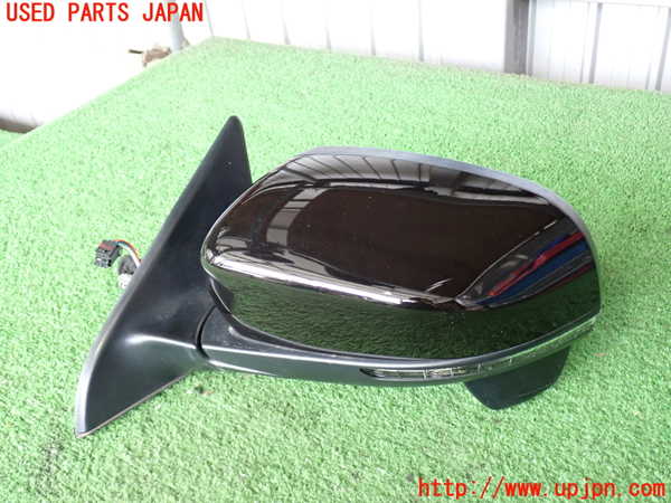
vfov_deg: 39.7
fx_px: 698
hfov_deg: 51.4
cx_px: 336
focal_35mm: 36
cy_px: 252
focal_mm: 6.37
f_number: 2.5
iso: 320
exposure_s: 1/40
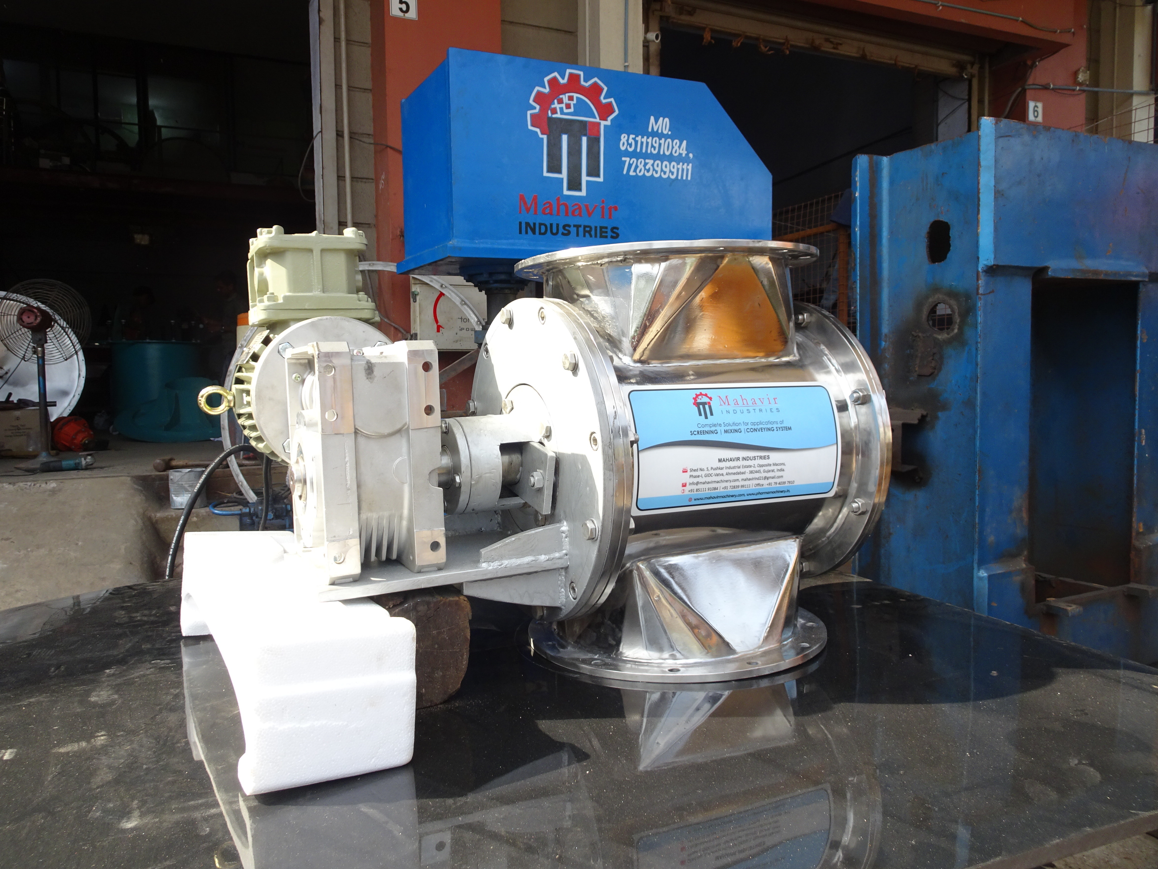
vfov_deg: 54.9
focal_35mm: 25
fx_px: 836
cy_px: 421
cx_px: 556
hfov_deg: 69.4
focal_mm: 4.1
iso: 80
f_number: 3.5
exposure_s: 1/160
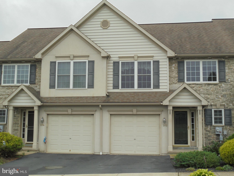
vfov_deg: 33.6
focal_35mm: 43
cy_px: 88
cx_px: 117
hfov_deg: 43.8
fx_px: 291
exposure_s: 1/160
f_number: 4.5
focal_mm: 7.8
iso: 100
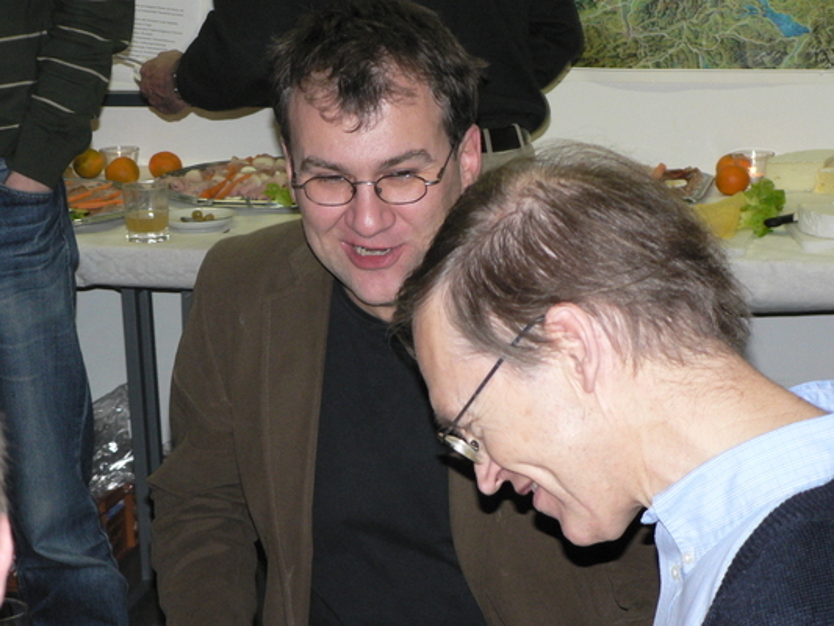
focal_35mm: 109
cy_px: 313
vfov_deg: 13.6
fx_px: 2627
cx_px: 417
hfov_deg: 18.0
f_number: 3.2
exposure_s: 1/60
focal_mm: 18.2
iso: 300
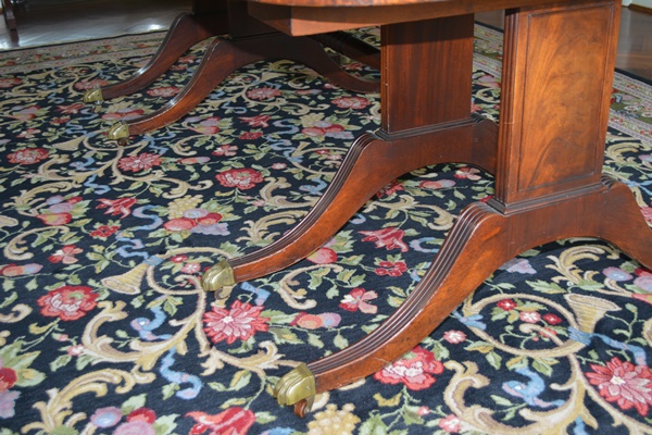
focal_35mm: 45
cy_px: 218
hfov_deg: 43.6
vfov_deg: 29.9
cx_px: 326
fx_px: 815
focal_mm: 30
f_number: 4.5
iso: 560
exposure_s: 1/60
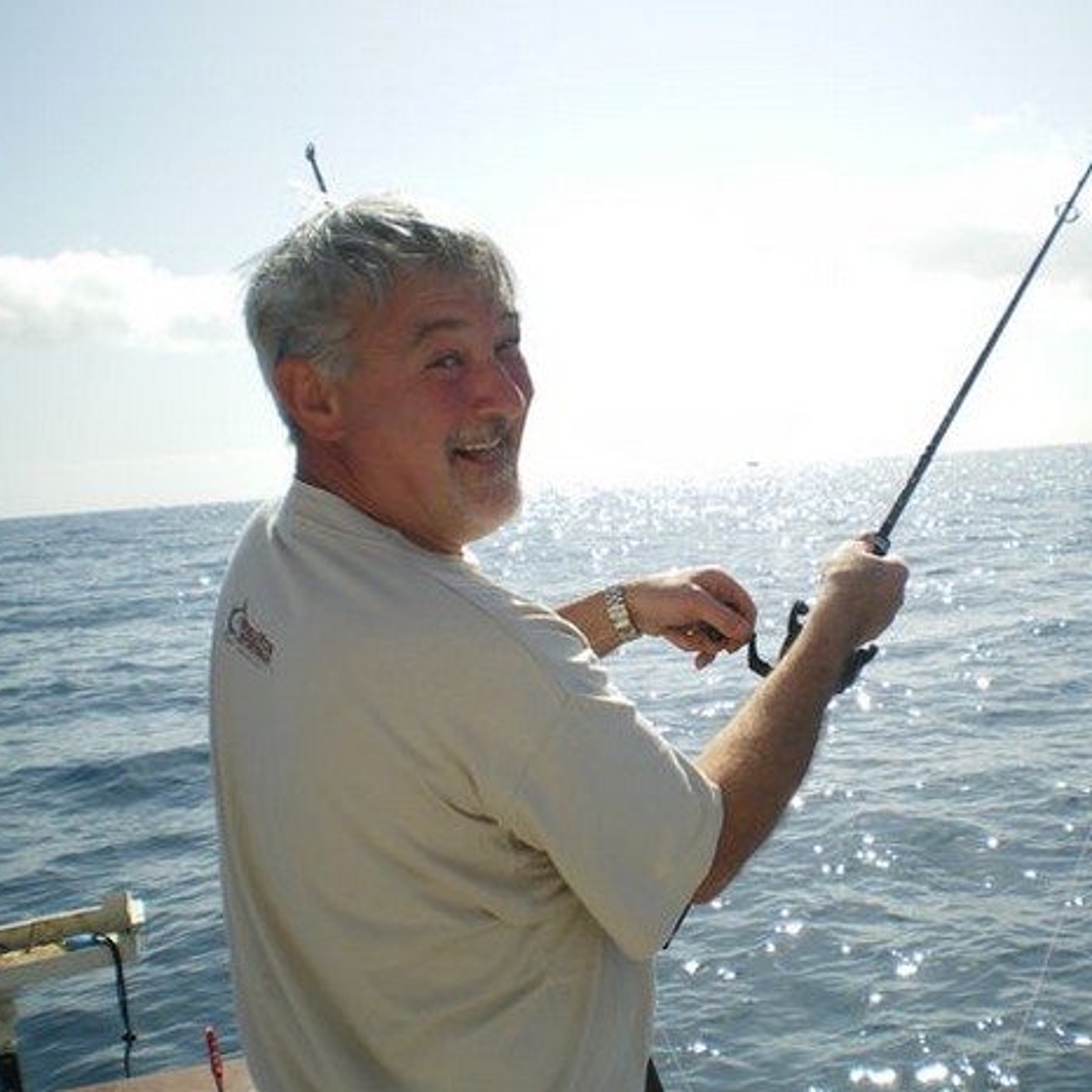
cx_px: 705
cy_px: 541
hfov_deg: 38.8
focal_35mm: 43
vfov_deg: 39.2
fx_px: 1535
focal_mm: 6.3
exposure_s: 1/500
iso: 50
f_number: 4.6
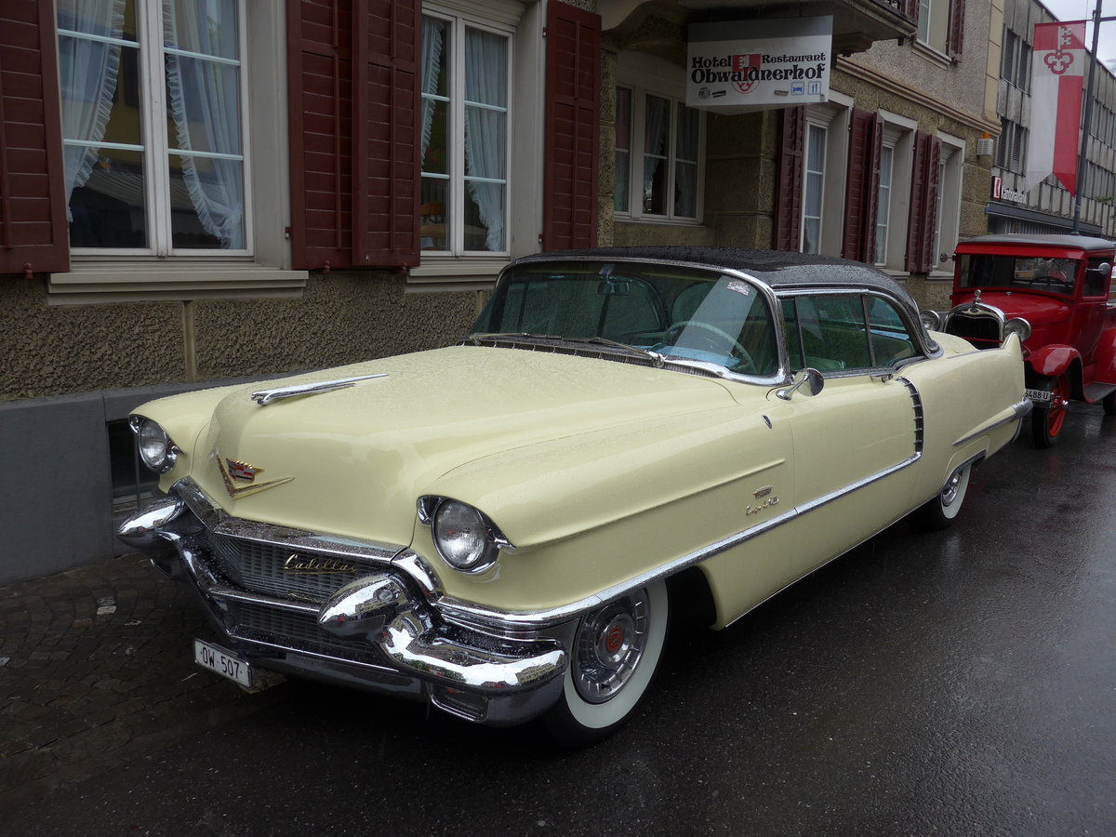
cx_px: 558
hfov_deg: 61.7
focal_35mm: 29
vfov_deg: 48.2
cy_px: 418
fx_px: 935
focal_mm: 6
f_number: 2.8
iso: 80
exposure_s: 1/320
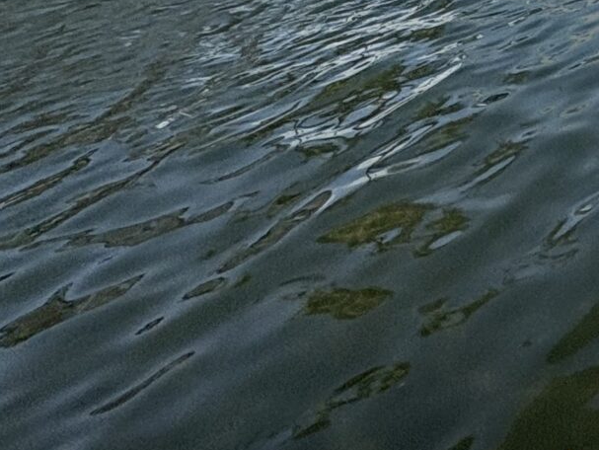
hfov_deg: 22.1
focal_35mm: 59
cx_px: 1041
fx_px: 1022
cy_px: -372
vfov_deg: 18.8
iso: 50
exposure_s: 1/1880
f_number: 2.2
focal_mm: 2.22
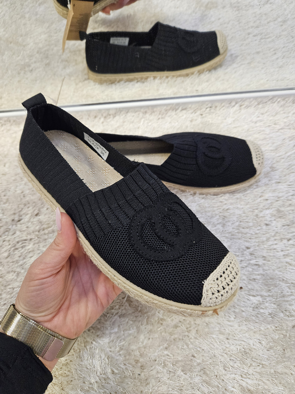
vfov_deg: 73.9
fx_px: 261
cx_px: 148
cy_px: 197
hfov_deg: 58.9
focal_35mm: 23
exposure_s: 1/100
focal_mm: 5.4
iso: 500
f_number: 1.8
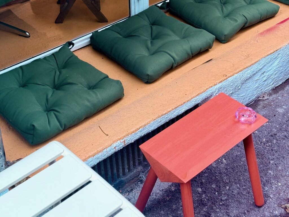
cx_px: 144
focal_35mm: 48
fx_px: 401
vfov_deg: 30.3
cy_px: 108
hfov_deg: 39.7
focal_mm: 6.76
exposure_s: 1/100
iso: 50
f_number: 1.78
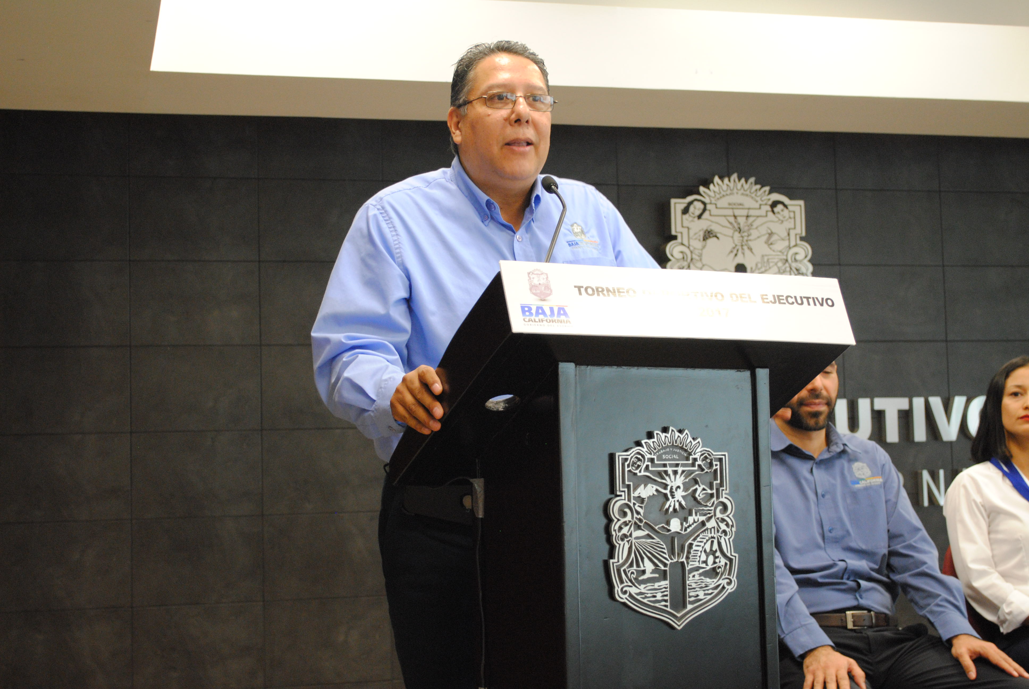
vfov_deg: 25.1
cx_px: 514
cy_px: 344
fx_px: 1545
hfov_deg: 36.8
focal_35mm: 54
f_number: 5
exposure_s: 1/30
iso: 800
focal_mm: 36
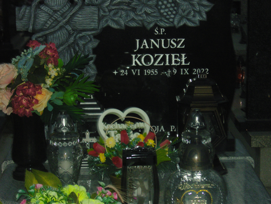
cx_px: 136
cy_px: 102
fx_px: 799
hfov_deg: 19.3
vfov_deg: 14.5
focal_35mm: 102
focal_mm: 21.9
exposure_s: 1/60
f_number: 5.2
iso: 400
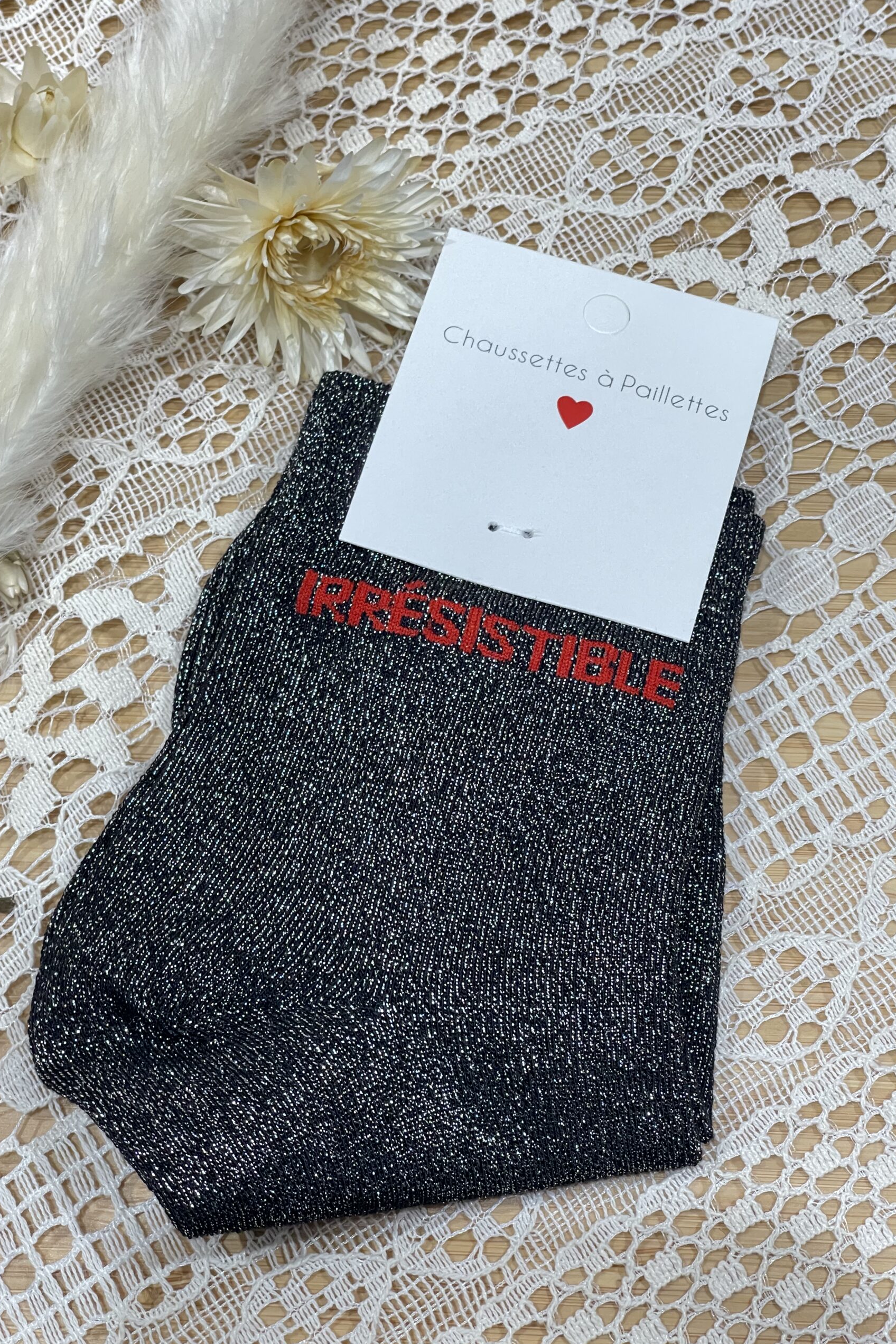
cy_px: 675
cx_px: 402
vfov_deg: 30.1
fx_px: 2500
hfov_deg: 20.3
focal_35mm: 67
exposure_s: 1/50
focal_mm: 7.5
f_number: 2.2
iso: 250
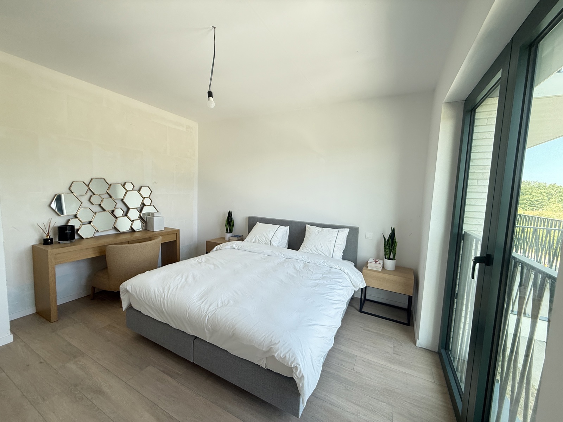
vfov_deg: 85.7
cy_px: 211
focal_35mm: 14
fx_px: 228
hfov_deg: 102.1
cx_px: 282
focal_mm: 2.22
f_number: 2.2
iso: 100
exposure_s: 1/99
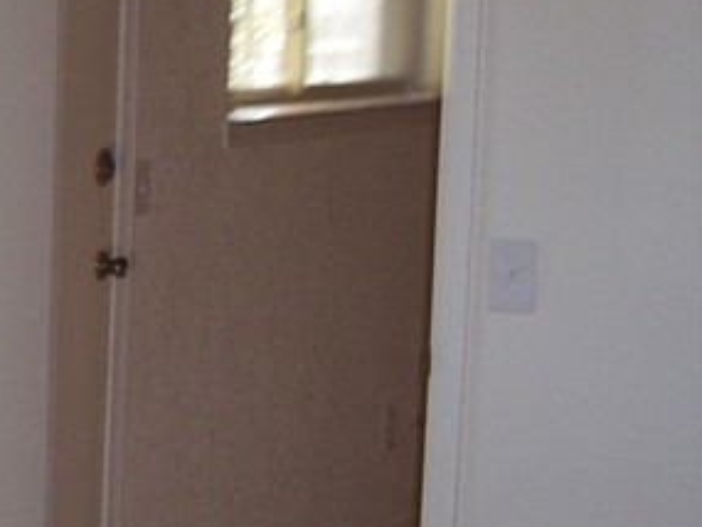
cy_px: 404
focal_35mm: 140
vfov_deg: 10.6
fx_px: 2840
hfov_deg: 12.8
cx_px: -554
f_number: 2.8
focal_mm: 8
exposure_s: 1/60
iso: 100
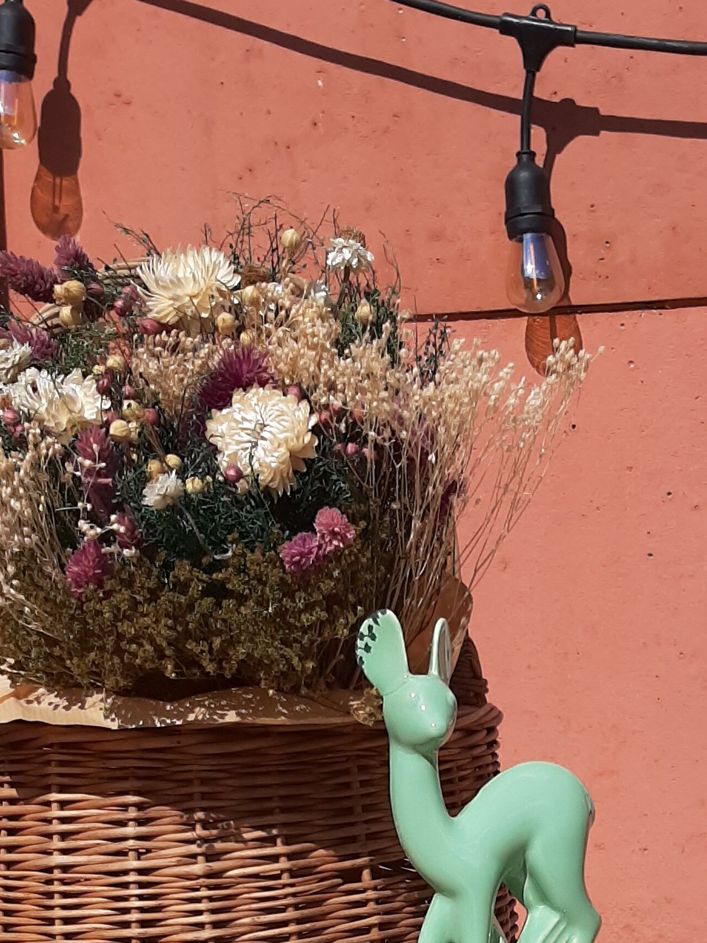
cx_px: 537
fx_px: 1661
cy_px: 1056
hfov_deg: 23.8
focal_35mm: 61
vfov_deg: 28.5
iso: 40
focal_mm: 3.93
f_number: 1.7
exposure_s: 1/5208
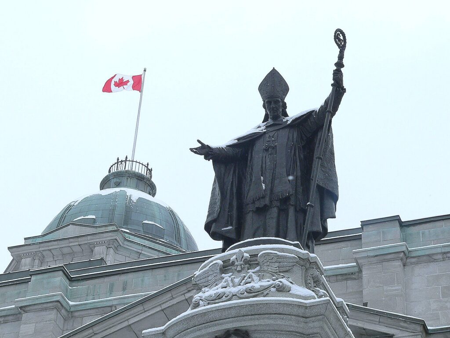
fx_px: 1313
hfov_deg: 19.4
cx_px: 225
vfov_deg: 14.6
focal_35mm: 101
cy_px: 169
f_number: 5.6
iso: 80
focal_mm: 16.7
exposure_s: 1/160
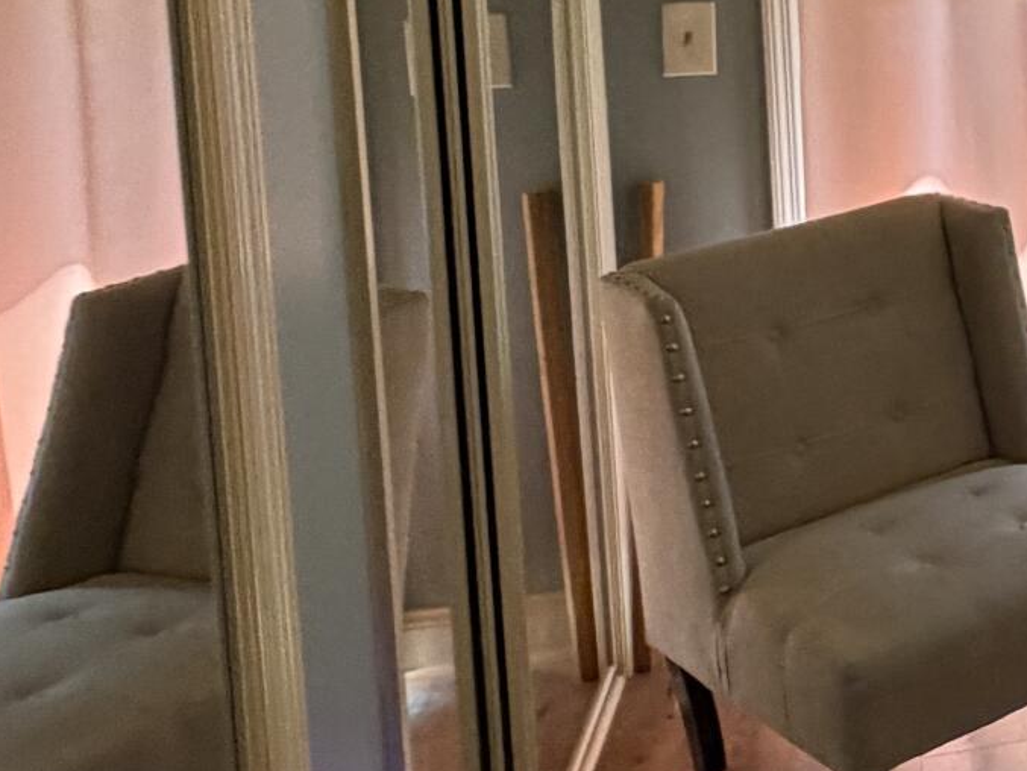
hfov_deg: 24.6
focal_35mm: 62
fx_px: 1840
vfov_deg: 22.1
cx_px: 1517
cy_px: -127
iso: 400
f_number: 2.2
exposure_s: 1/60
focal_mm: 2.22
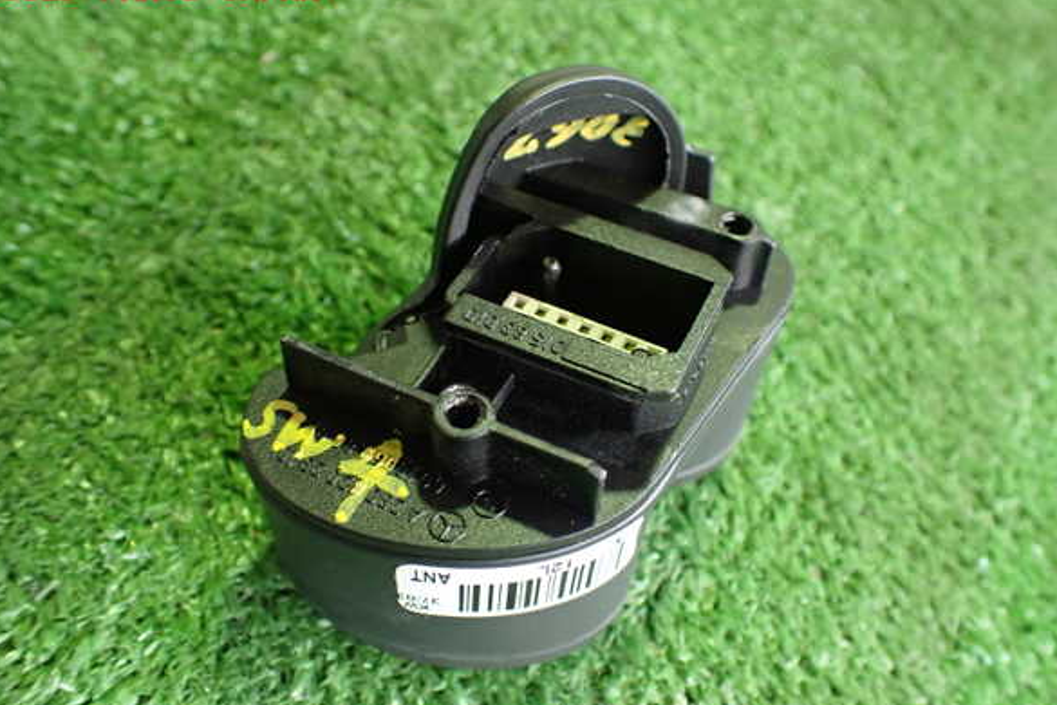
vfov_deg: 41.1
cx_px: 533
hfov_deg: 58.7
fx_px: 939
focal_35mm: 32
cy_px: 372
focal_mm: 5.4
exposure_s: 1/50
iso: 800
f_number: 2.3
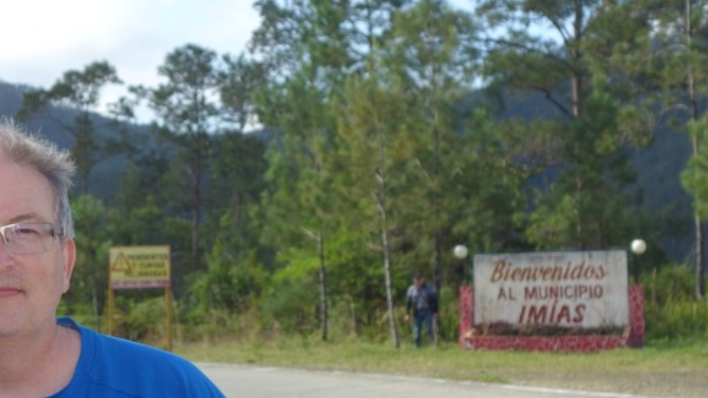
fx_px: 1690
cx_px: 220
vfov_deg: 13.4
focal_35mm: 90
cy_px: 224
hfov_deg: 23.5
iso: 125
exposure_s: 1/500
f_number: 4
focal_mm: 19.53
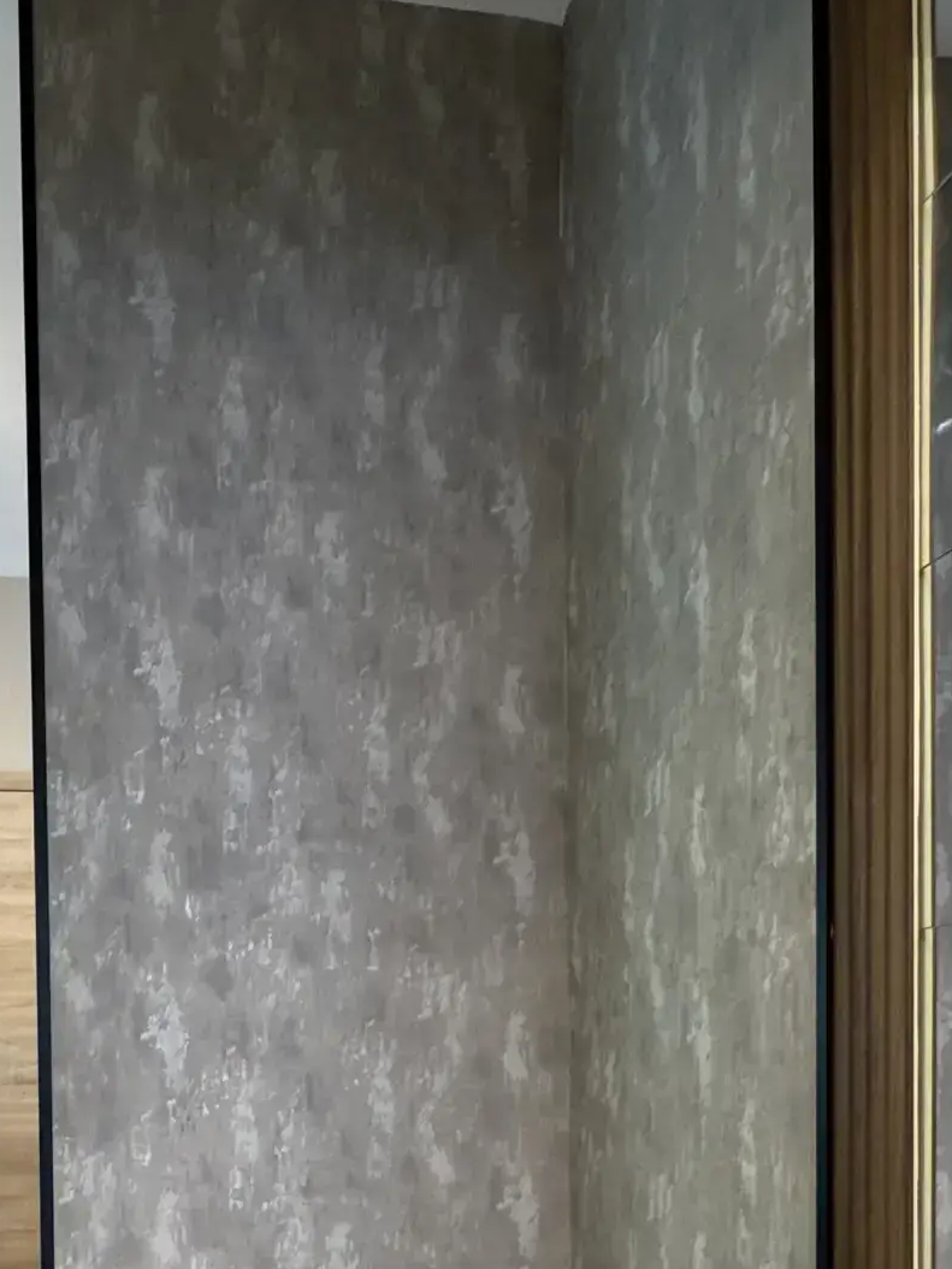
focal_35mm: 34
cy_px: 1081
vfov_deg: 49.5
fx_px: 1246
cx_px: 339
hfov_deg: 41.4
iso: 250
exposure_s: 1/60
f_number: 2.2
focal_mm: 2.22
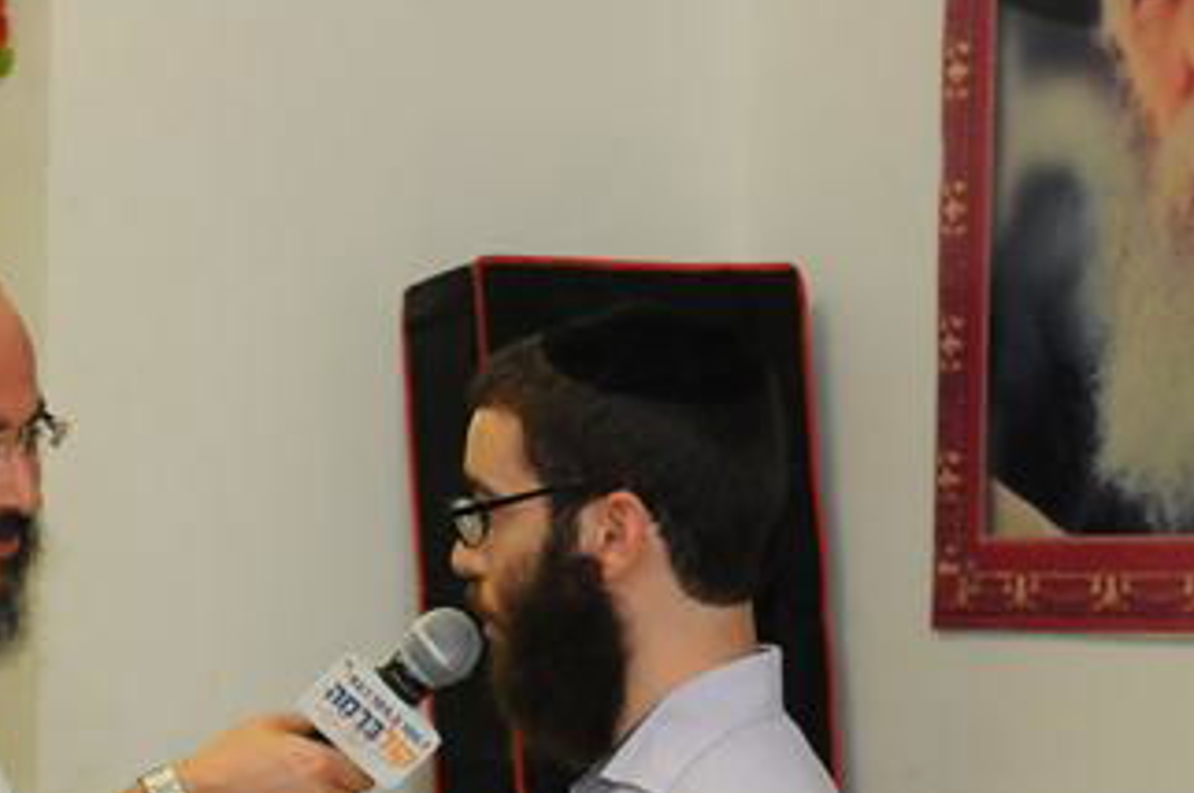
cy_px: 849
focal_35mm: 185
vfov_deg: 7.4
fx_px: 6134
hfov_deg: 11.1
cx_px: 289
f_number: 7.1
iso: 1600
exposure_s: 1/125
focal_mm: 55
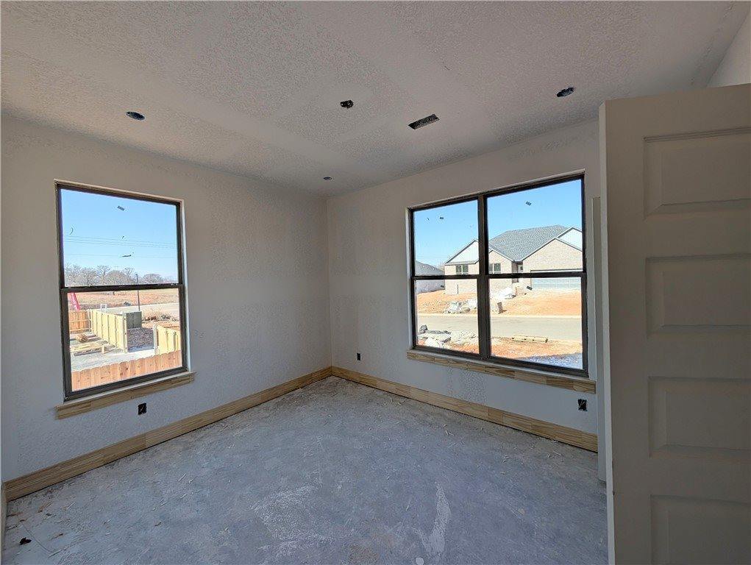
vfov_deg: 94.6
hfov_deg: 110.5
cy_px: 282
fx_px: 261
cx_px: 376
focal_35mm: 12
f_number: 1.7
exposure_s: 1/1502
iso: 55
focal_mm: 2.02
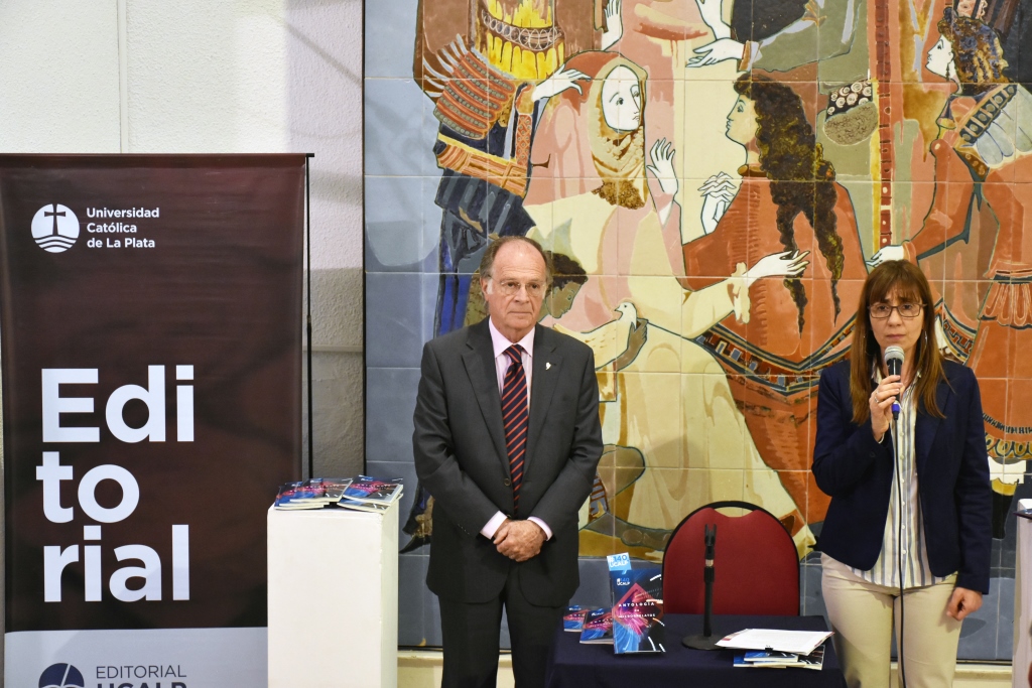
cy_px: 344
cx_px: 516
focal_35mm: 78
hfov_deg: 26.0
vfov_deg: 17.5
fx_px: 2236
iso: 2200
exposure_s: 1/60
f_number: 4.8
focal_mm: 52
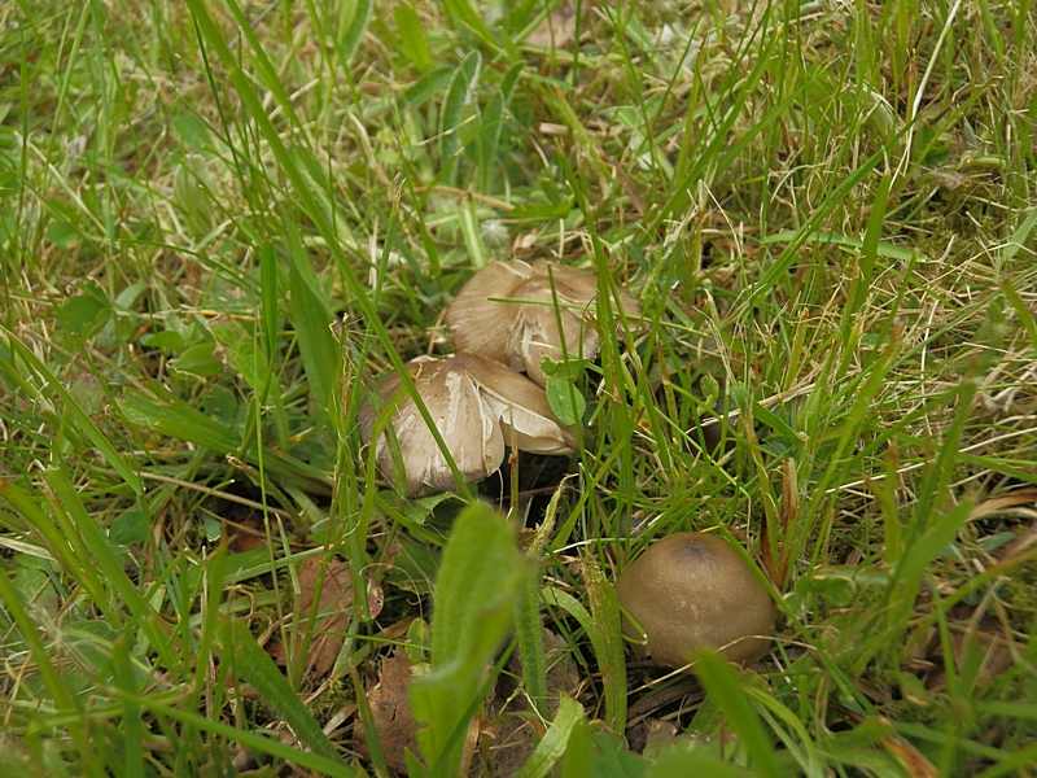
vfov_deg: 38.7
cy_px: 389
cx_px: 518
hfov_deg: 50.1
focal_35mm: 37
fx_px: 1108
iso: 125
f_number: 3.9
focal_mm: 6.7
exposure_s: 1/320
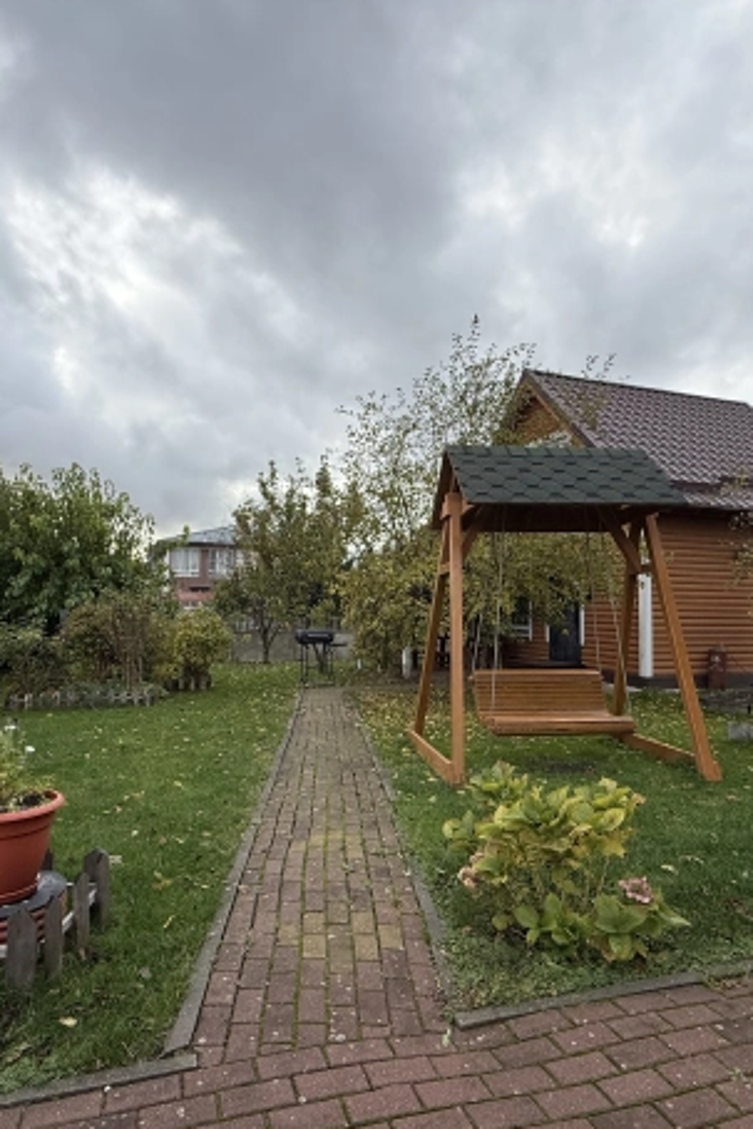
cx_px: 323
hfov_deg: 61.7
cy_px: 574
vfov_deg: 84.0
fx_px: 627
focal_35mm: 20
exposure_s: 1/416
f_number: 2.2
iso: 50
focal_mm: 2.22
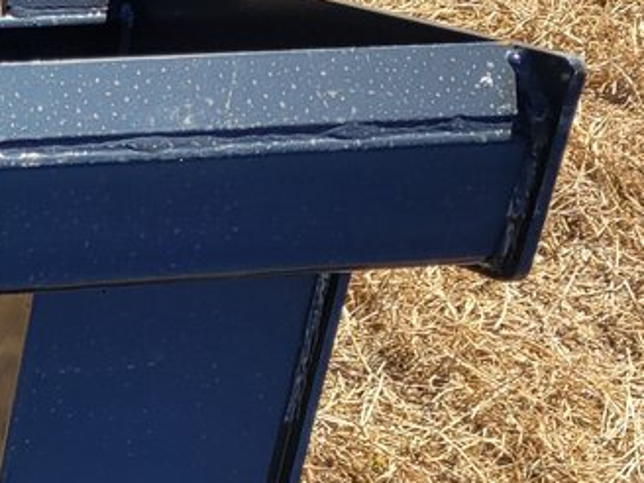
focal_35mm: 120
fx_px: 2232
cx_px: -759
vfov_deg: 11.6
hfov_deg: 13.4
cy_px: 828
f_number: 1.8
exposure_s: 1/937
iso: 40
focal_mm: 5.4
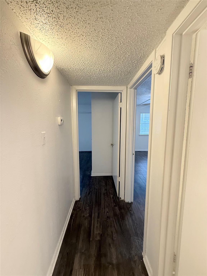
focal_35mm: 14
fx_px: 112
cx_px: 104
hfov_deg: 85.7
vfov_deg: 102.1
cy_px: 138
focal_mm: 2.22
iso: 250
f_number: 2.2
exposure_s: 1/60
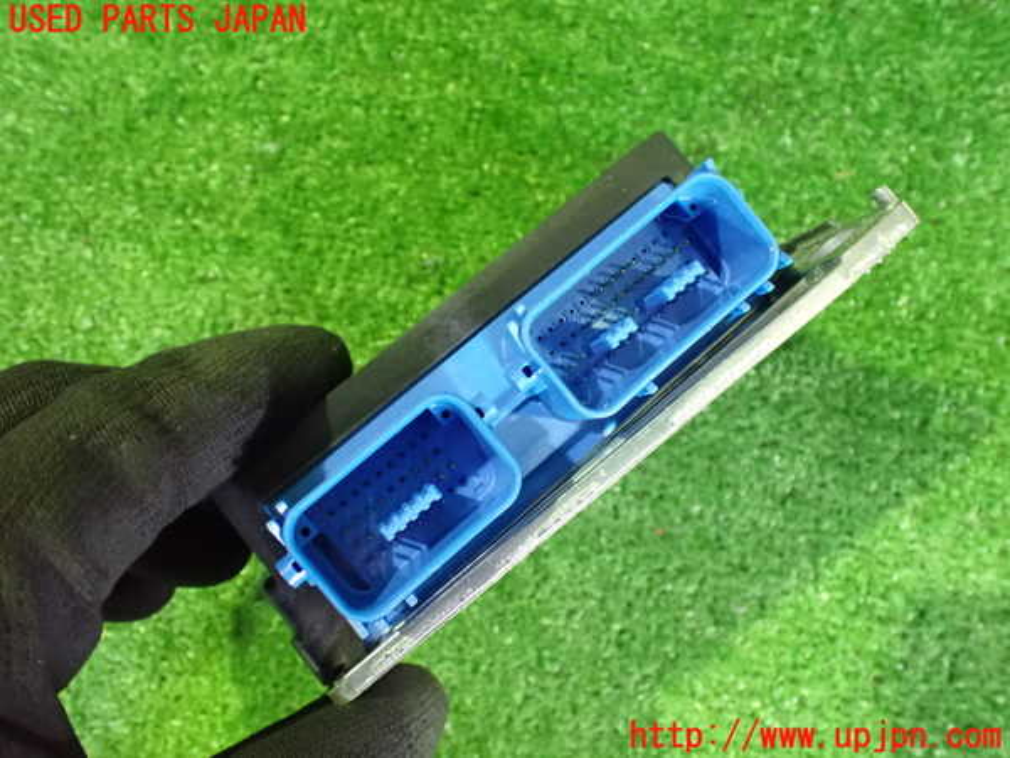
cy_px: 379
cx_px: 505
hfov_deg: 60.0
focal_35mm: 30
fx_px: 875
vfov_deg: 46.8
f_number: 2.3
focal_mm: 5.4
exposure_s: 1/25
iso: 1600
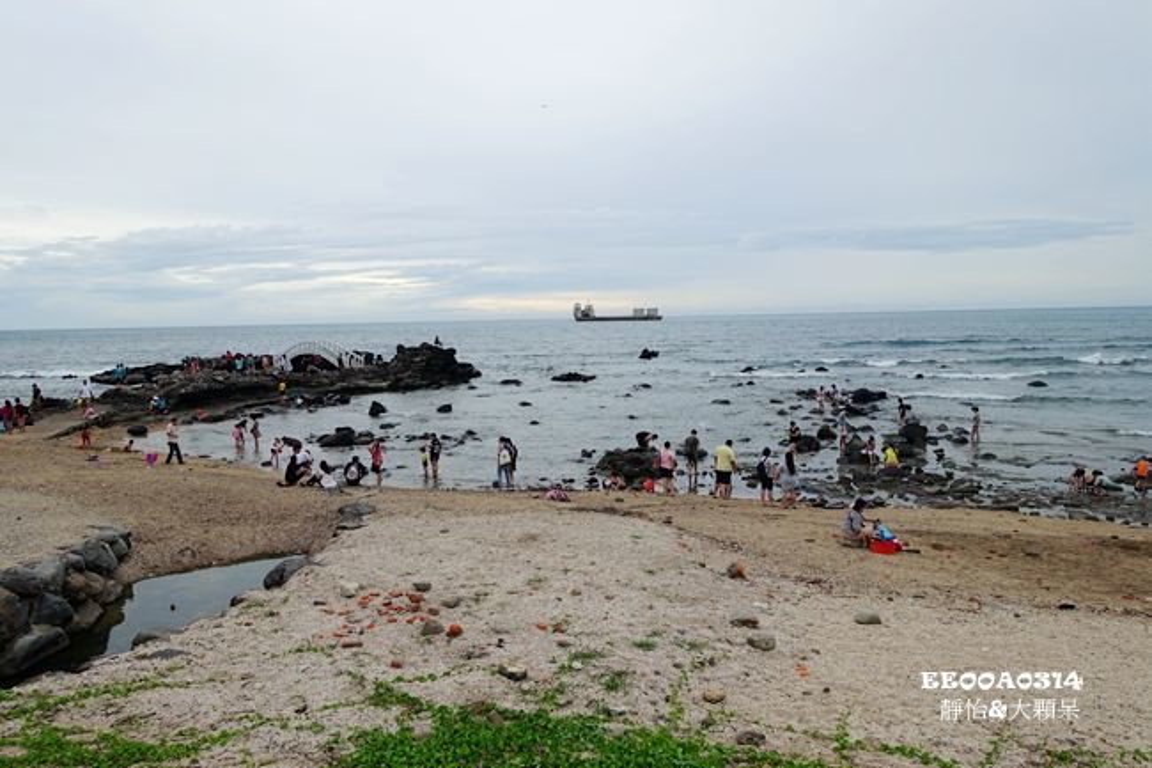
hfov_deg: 73.8
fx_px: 768
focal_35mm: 24
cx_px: 576
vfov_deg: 53.1
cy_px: 384
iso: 125
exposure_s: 1/250
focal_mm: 8.8
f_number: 4
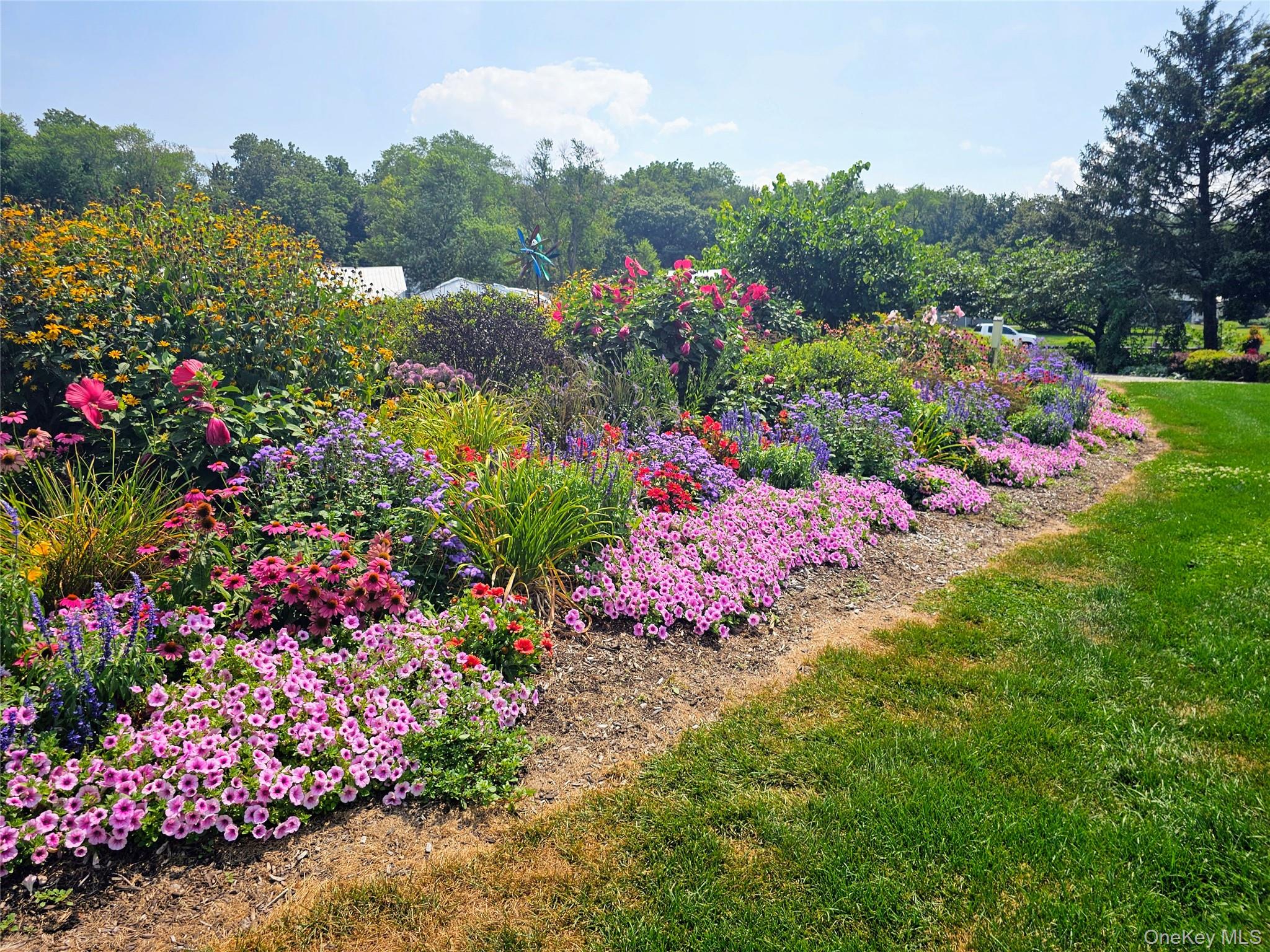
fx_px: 844
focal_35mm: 23
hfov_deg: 73.9
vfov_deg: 58.9
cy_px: 476
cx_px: 635
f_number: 1.7
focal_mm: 6.3
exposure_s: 1/1195
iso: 10
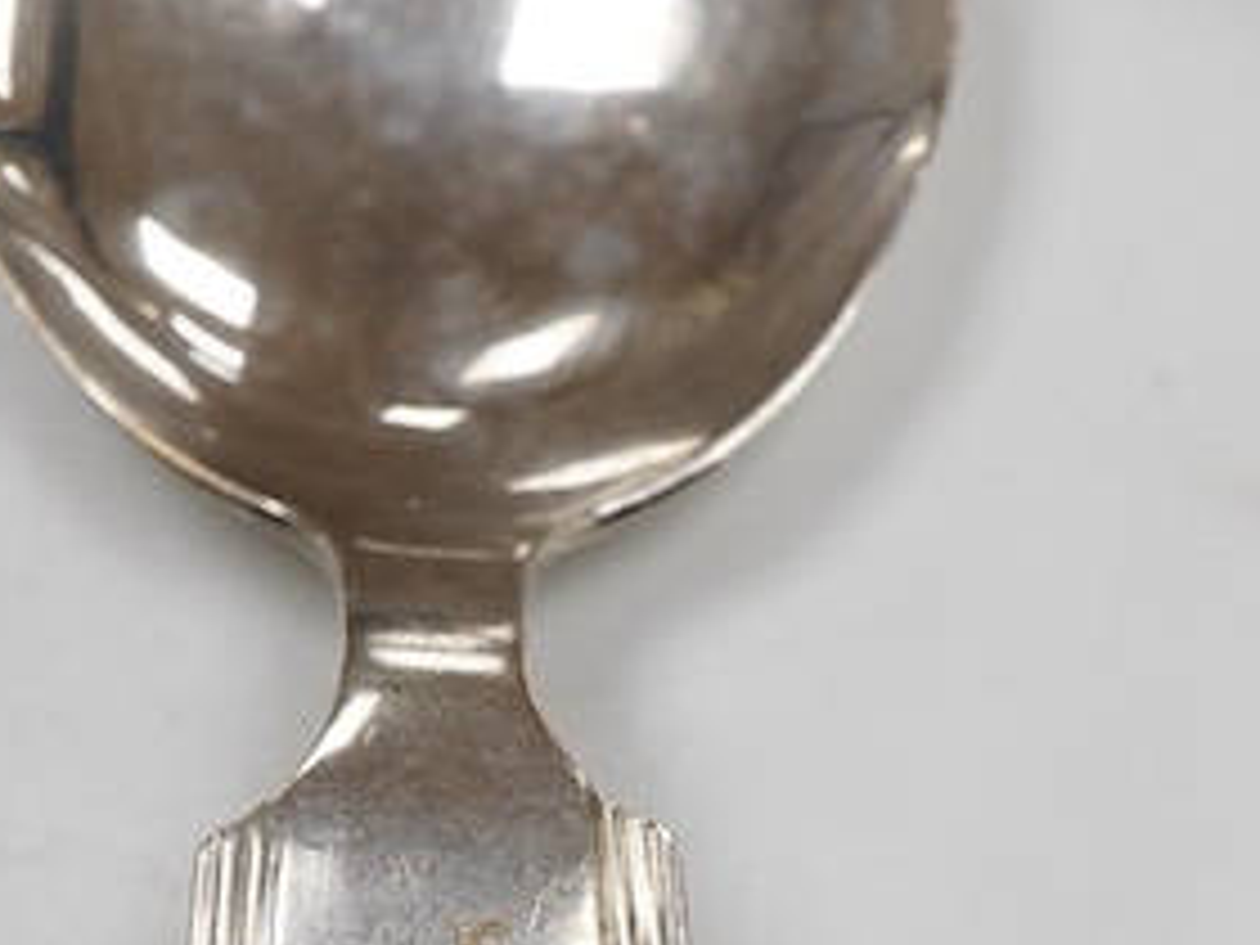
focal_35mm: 139
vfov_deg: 10.6
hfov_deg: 14.2
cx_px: 882
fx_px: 5060
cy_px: 801
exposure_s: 1/125
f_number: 9
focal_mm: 30
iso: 1250
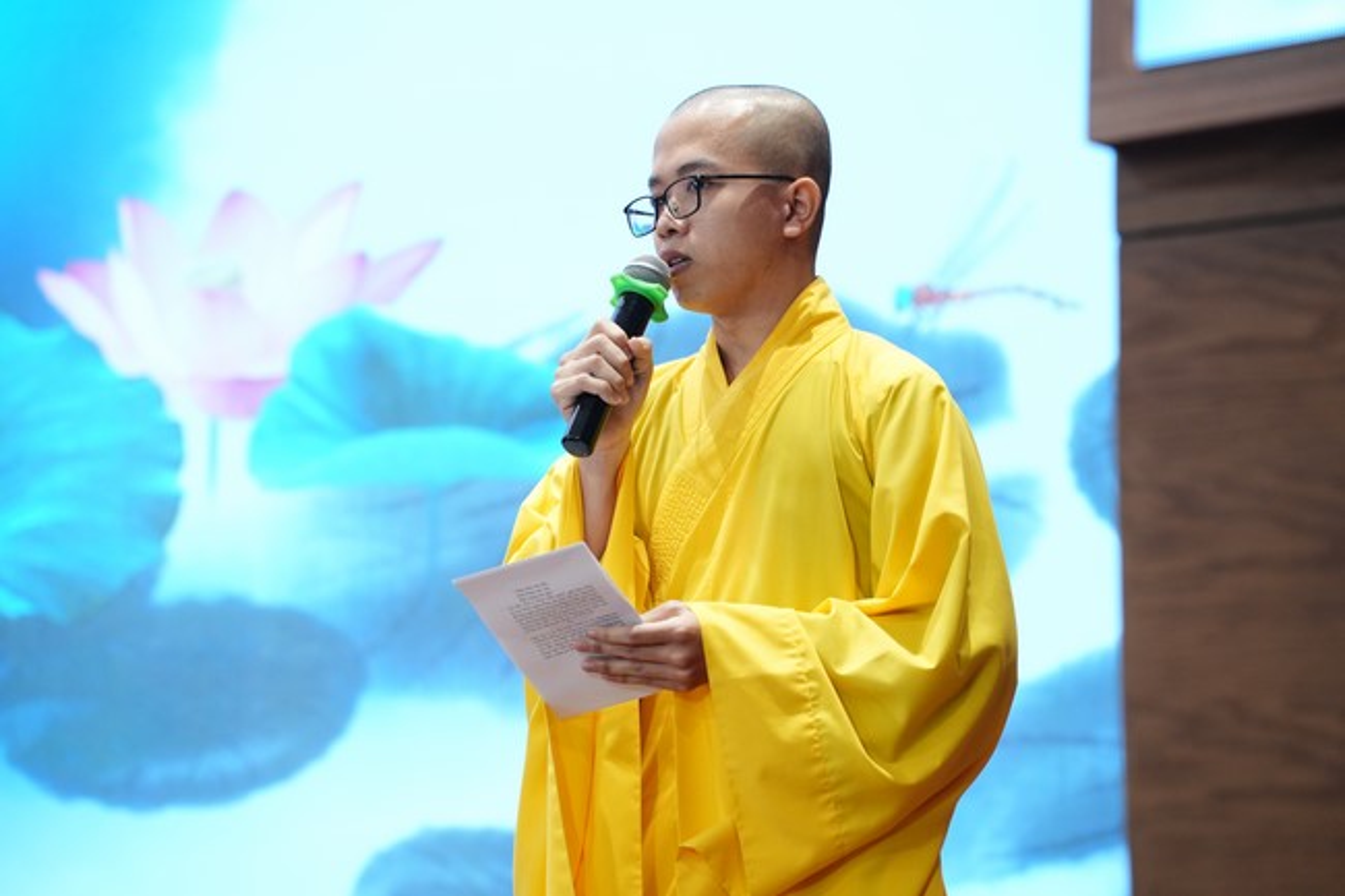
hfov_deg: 13.7
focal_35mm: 150
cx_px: 672
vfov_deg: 9.1
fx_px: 5602
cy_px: 448
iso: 3200
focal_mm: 150
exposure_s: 1/80
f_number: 4.5
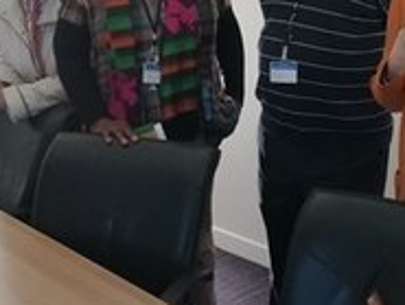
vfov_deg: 20.1
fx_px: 855
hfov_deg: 26.2
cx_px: 326
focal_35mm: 73
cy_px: 80
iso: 320
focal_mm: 3.96
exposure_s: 1/100
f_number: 1.8
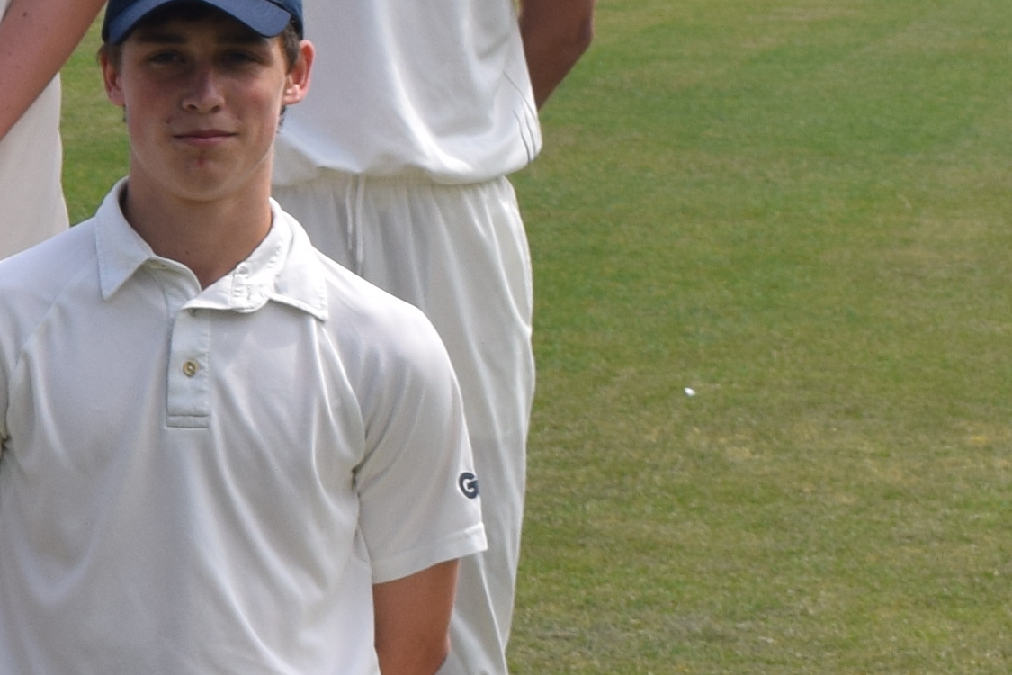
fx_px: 6746
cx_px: -1256
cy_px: 35
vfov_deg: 5.7
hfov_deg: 8.0
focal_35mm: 240
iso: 200
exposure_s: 1/320
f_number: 9
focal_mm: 30
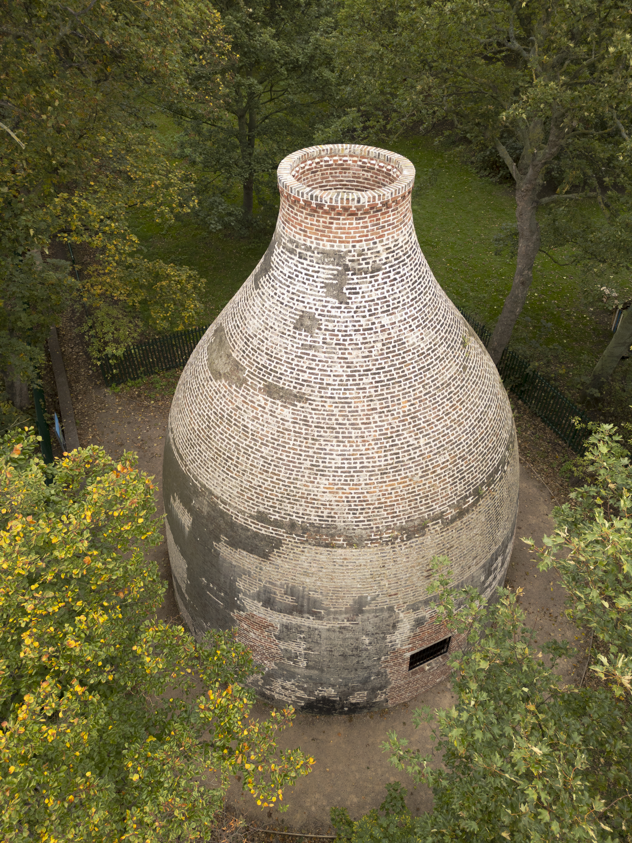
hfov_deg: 56.8
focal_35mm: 24
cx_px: 316
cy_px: 422
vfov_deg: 71.6
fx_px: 584
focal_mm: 6.7
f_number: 1.7
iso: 100
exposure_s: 1/120
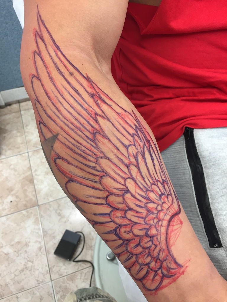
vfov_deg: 61.7
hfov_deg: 48.2
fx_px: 254
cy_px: 151
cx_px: 114
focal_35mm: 29
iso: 100
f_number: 2.2
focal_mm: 4.15
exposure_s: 1/33
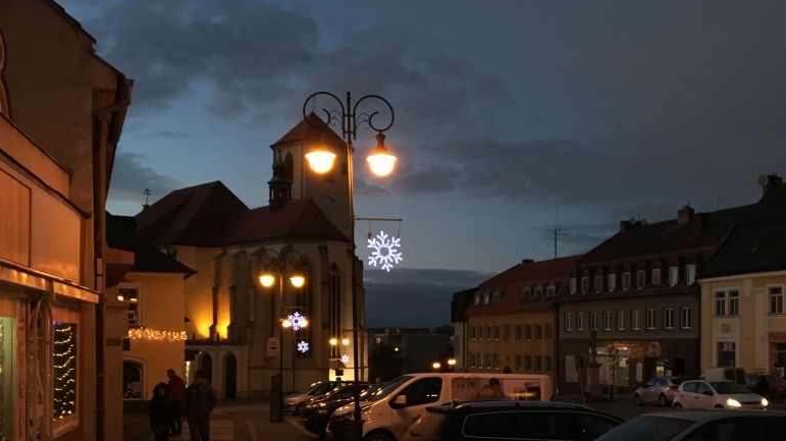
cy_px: 342
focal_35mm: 41
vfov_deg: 28.5
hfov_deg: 49.2
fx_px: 854
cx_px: 454
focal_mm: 4.15
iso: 200
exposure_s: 1/33
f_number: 2.2
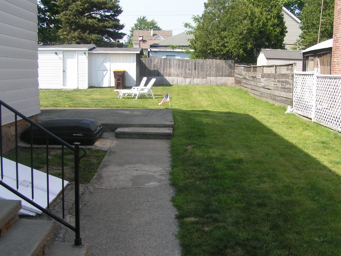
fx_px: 374
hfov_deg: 49.0
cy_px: 128
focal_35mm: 38
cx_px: 170
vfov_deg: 37.7
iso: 50
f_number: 5.6
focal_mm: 5.8
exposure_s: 1/200
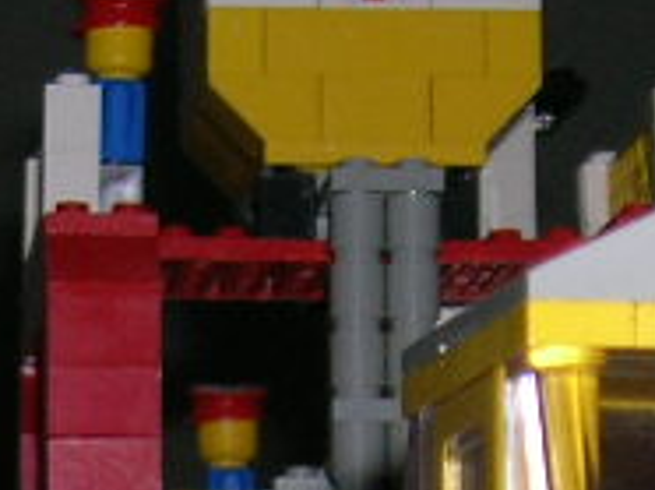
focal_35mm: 276
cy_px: 998
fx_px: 5216
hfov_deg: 7.2
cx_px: 268
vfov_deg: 5.3
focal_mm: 8.4
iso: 50
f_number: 3.3
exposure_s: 1/60.1
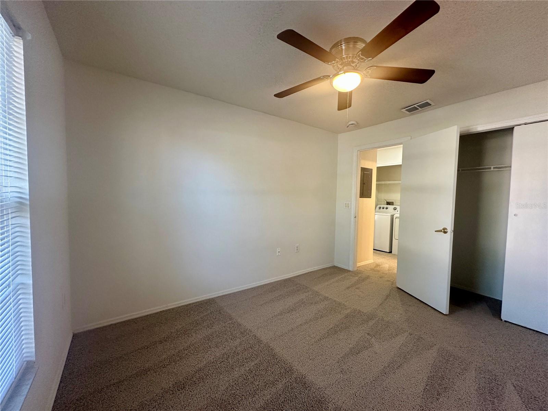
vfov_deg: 85.7
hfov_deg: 102.1
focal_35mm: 14
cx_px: 274
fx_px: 222
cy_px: 206
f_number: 2.2
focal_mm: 2.22
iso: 200
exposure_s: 1/120
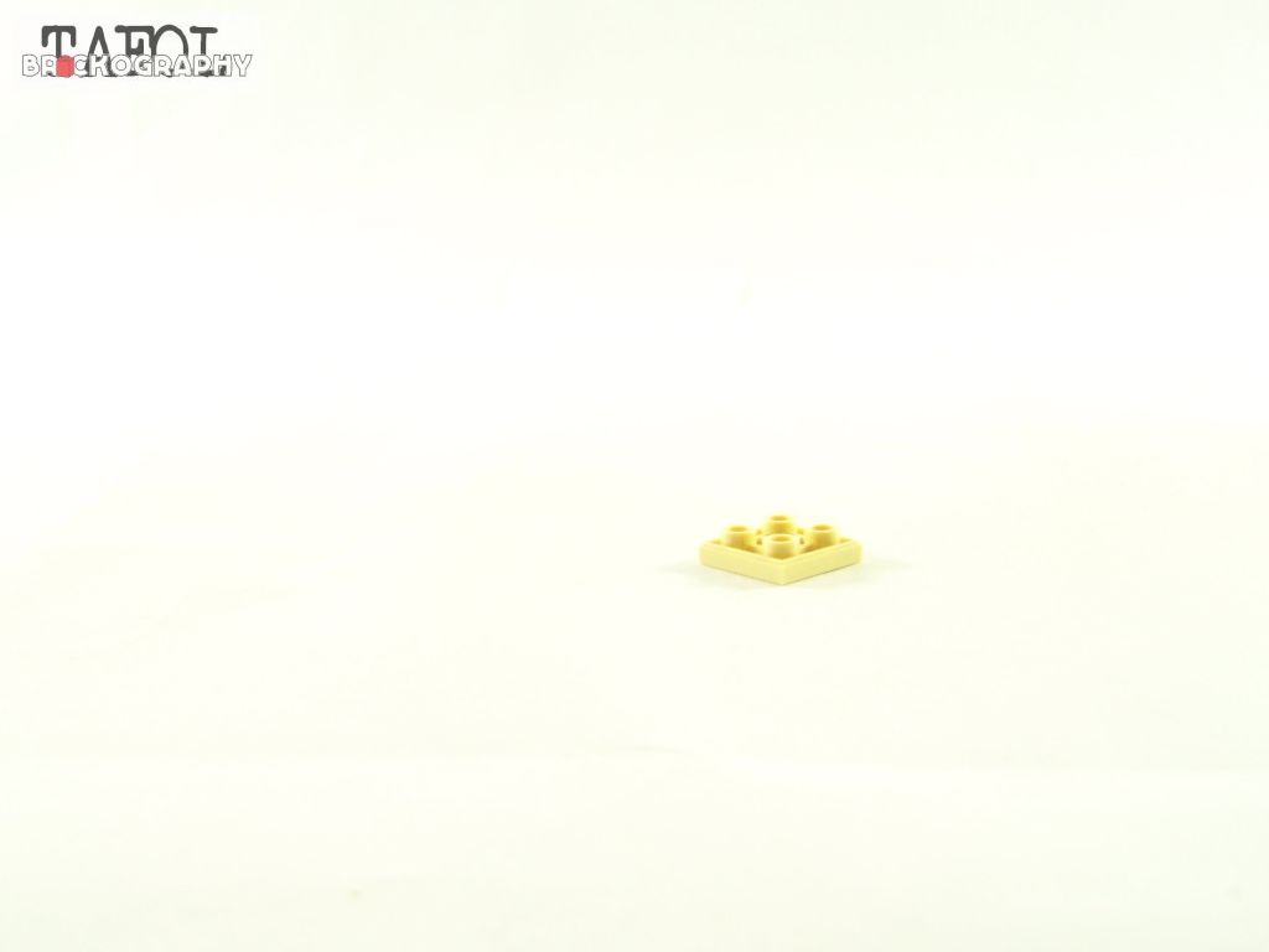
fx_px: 1466
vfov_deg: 36.0
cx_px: 634
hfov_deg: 46.8
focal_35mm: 40
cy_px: 476
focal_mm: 6.7
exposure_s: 1/60
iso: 400
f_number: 3.2
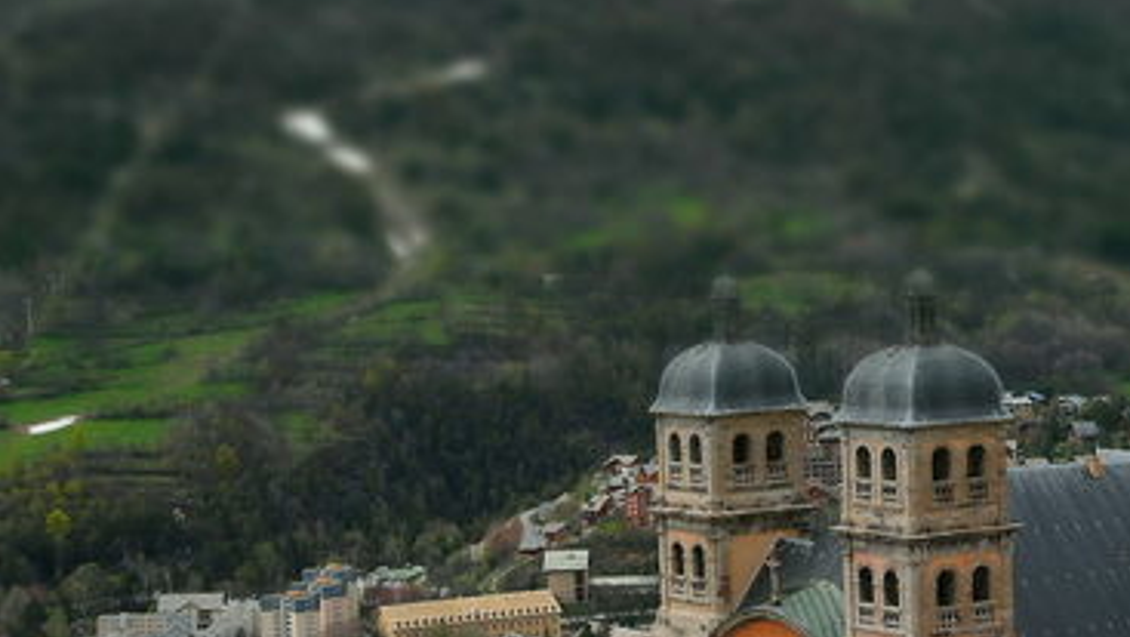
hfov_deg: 23.3
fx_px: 2694
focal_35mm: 90
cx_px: 921
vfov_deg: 13.5
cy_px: 271
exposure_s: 1/320
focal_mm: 35
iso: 100
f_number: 8
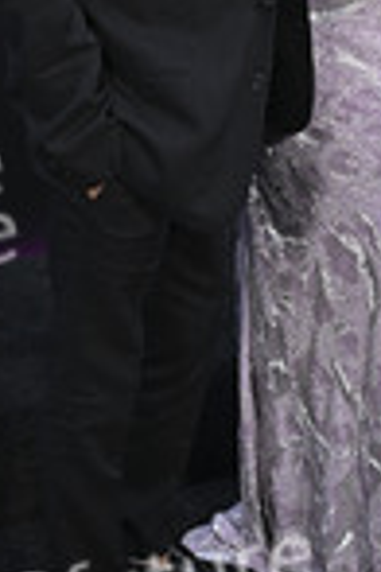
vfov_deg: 17.7
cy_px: 47
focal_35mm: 114
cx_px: 241
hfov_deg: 12.0
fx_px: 1810
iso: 1600
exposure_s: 1/320
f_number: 5
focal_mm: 42
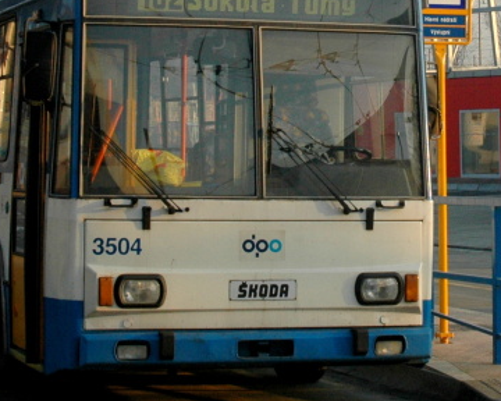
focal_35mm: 140
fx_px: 2076
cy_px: 33
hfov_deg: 13.7
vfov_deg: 11.0
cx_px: 395
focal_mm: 34
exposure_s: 1/250
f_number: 8
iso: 400
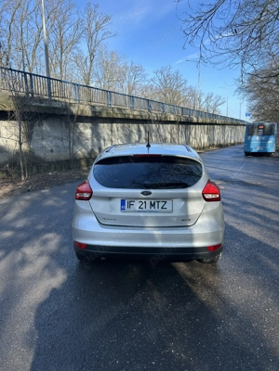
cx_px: 140
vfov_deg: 67.3
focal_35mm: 26
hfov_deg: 53.1
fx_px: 279
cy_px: 186
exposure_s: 1/1361
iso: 50
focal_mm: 5.7
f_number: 1.5
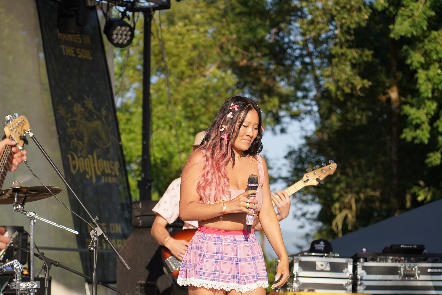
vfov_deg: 13.0
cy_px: 148
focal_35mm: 105
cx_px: 221
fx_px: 1289
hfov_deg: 19.5
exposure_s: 1/500
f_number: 4.5
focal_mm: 105
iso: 100
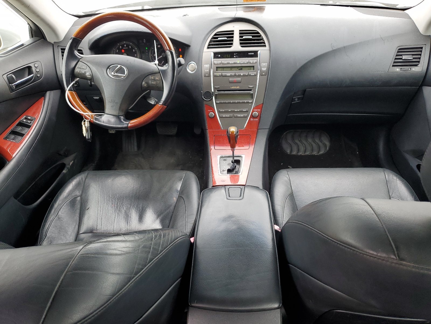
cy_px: 162
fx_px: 324
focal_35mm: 26
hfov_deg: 67.3
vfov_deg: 53.1
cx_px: 216
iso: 51
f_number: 1.5
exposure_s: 1/120
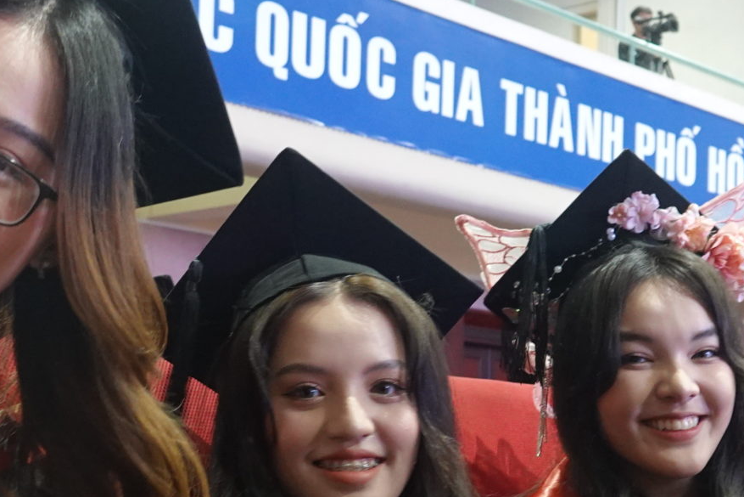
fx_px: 1509
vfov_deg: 18.5
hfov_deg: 27.7
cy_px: 382
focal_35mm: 73
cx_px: 383
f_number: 2.5
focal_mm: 9.3
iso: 800
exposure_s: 1/25
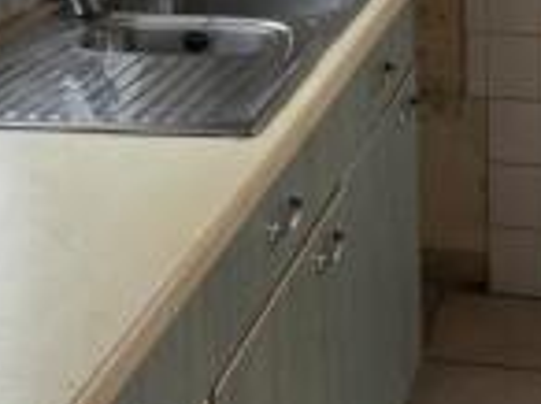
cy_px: -154
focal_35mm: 96
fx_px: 1498
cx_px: 369
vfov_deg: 14.6
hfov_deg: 20.4
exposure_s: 1/210
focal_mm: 6.76
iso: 80
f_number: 1.78
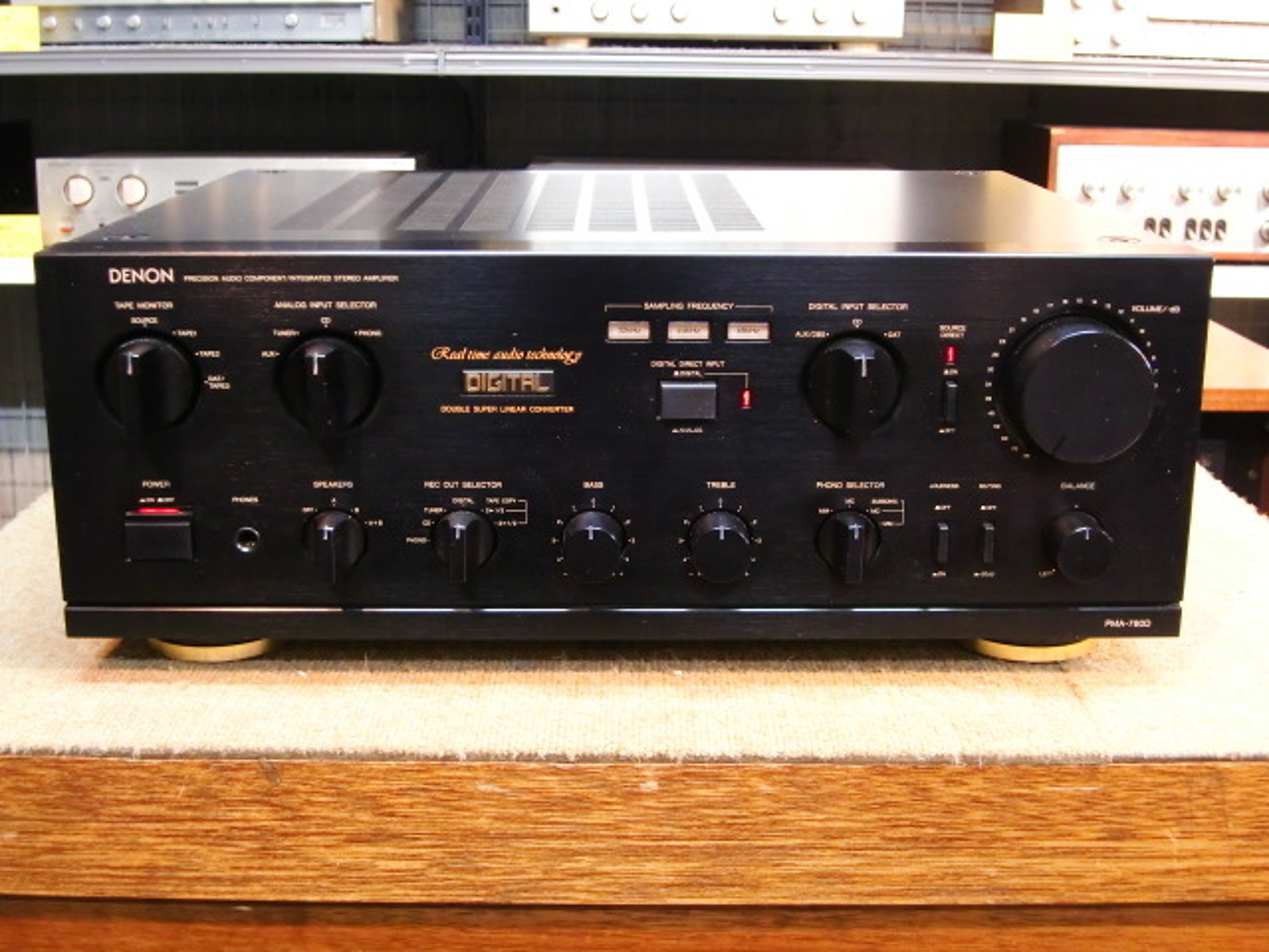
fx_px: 1686
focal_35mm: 46
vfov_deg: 31.5
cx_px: 634
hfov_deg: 41.2
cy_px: 476
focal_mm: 8.2
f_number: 3.3
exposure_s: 1/13
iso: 400
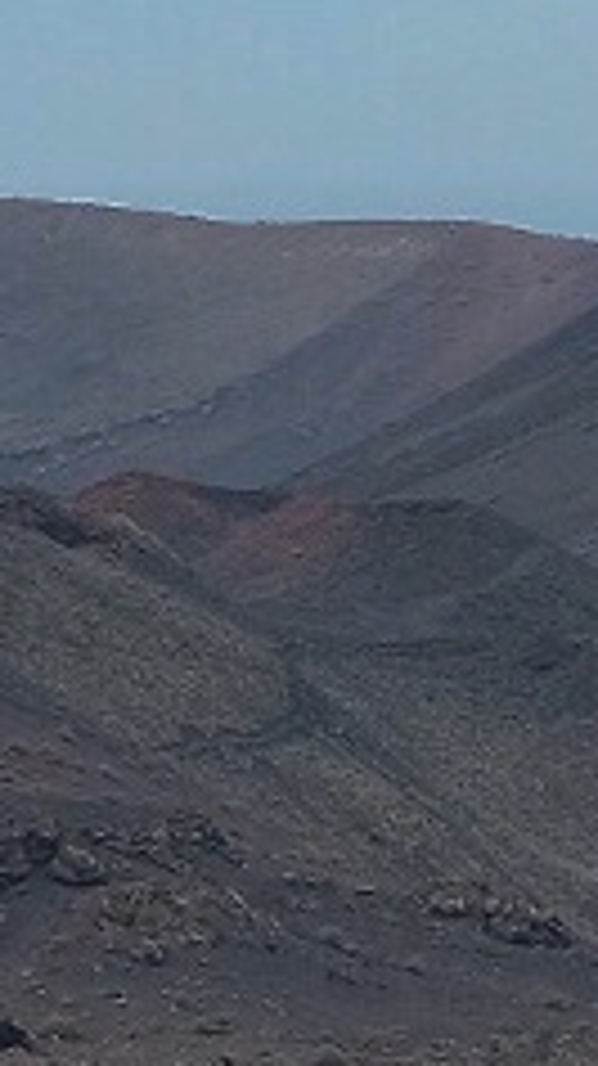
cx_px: 2590
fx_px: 18412
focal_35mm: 652
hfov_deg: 1.8
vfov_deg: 3.3
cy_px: 954
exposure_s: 1/220
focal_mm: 55
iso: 400
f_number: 13
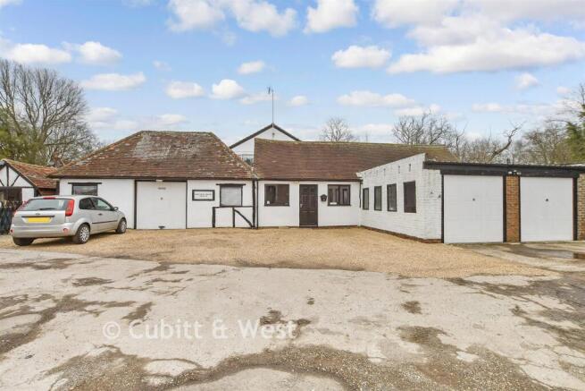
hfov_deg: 100.4
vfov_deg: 77.4
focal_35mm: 15
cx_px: 292
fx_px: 244
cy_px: 196
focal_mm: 10
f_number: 8
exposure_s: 1/160
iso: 160
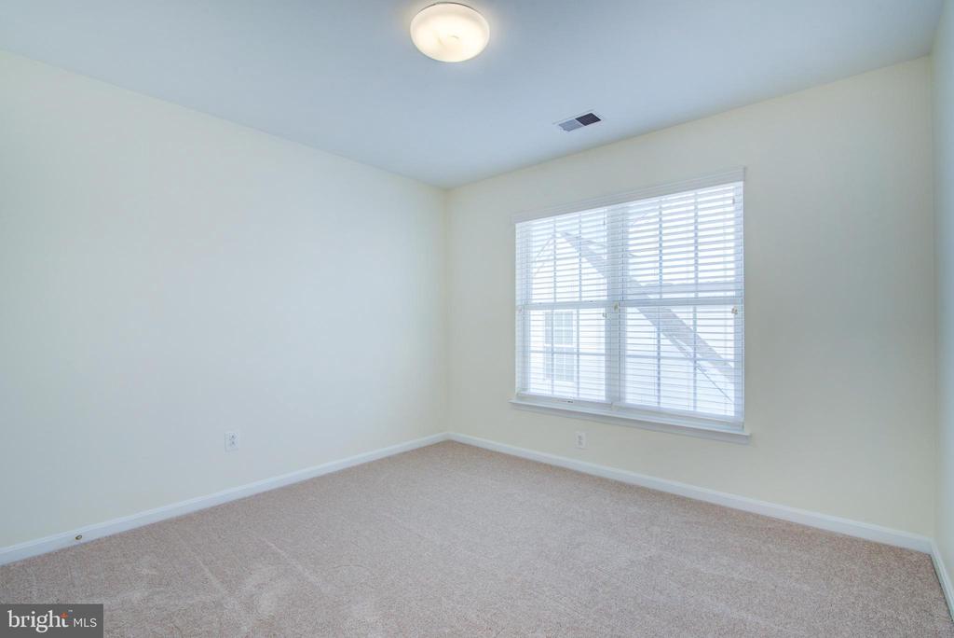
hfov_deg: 96.7
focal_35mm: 16
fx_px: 424
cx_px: 477
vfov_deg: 73.8
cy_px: 319
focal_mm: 16
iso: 200
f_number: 8
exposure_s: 1/15
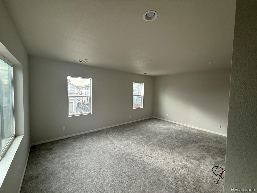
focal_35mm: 14
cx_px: 128
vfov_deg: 85.7
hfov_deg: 102.1
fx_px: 104
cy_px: 96
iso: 64
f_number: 2.2
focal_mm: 2.22
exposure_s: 1/143
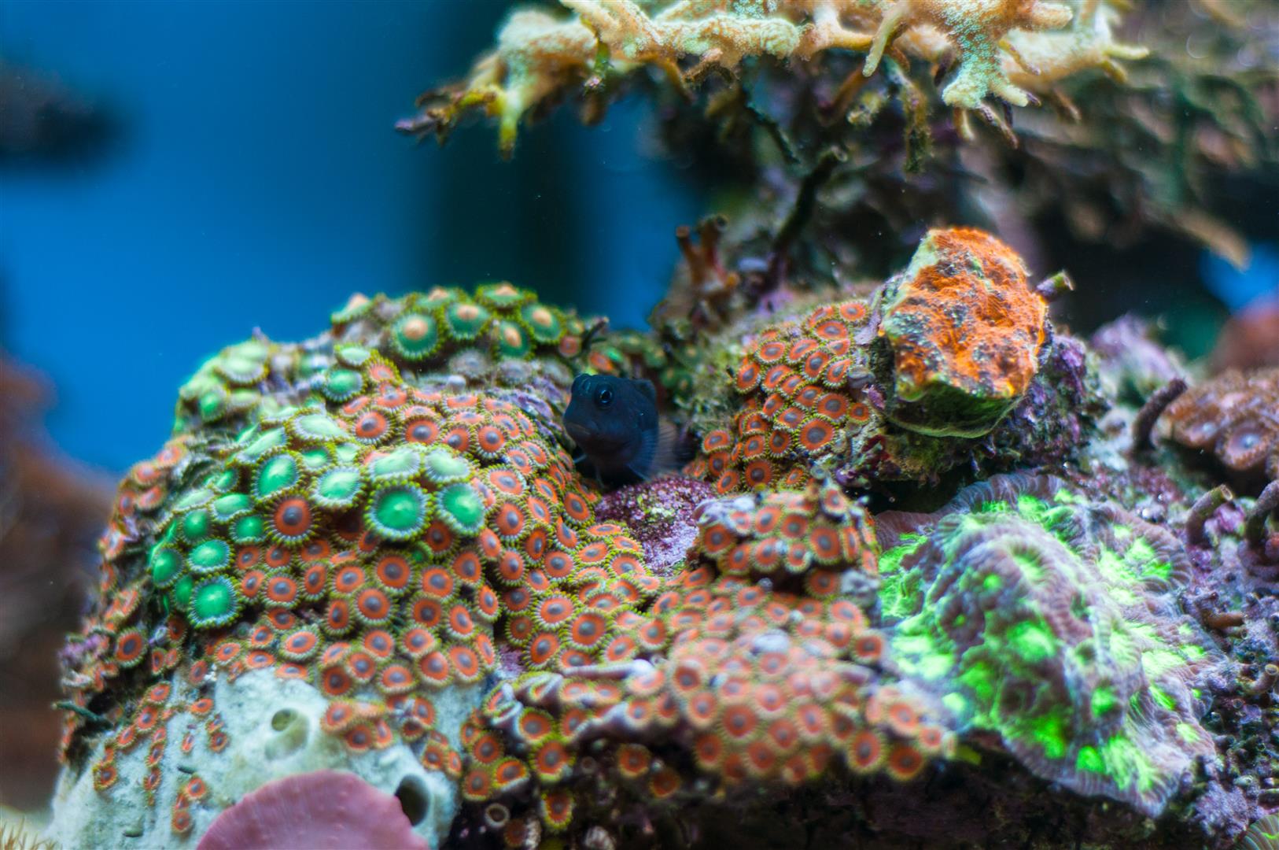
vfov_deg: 18.1
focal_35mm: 75
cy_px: 425
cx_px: 640
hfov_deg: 27.0
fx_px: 2661
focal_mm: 50
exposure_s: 1/200
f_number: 2.2
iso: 200
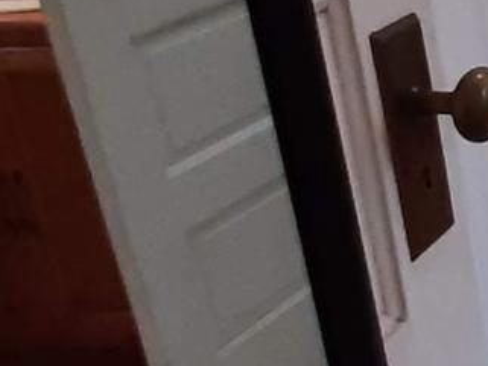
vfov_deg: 17.5
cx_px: 1020
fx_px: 1171
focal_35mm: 83
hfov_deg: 16.6
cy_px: 39
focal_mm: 1.42
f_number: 2.2
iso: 160
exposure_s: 1/40
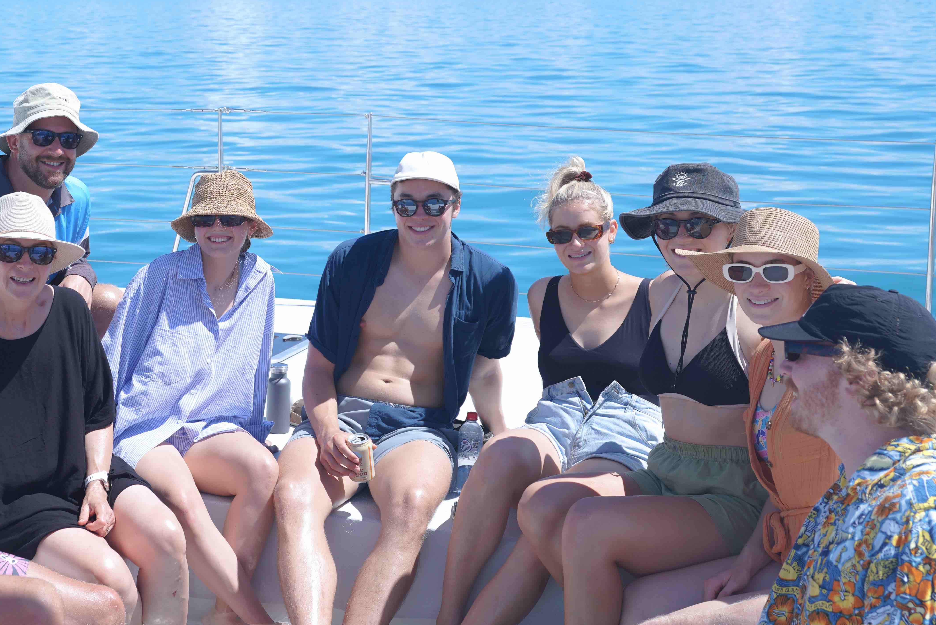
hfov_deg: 31.0
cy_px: 242
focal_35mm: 64
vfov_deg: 21.2
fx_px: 1664
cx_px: 263
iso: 100
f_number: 4.5
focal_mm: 34
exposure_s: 1/640
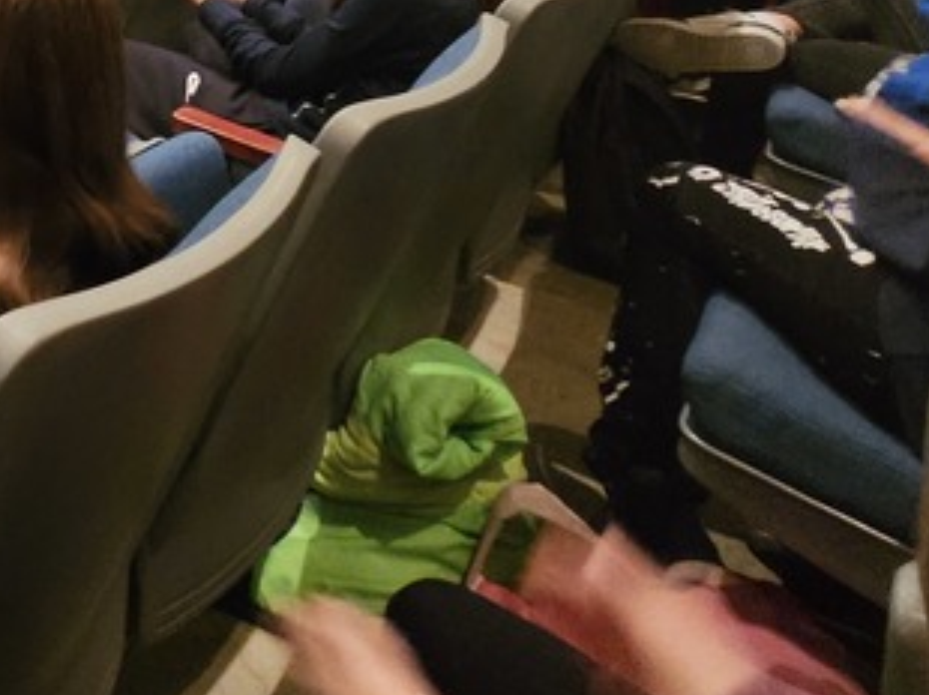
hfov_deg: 34.5
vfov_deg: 27.9
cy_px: -228
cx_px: -219
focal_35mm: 42
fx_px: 1126
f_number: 2.2
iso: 1000
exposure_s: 1/24
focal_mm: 2.2
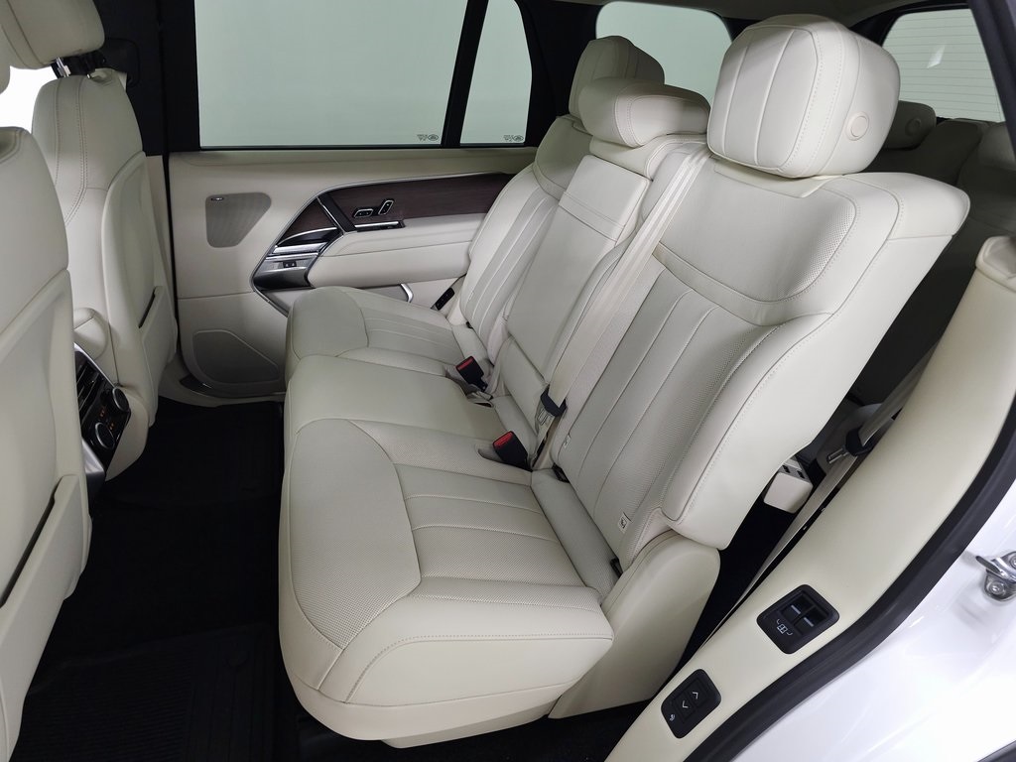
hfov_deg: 73.9
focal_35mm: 23
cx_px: 508
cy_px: 381
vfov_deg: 58.9
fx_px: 675
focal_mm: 6.3
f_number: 1.7
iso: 80
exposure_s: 1/60
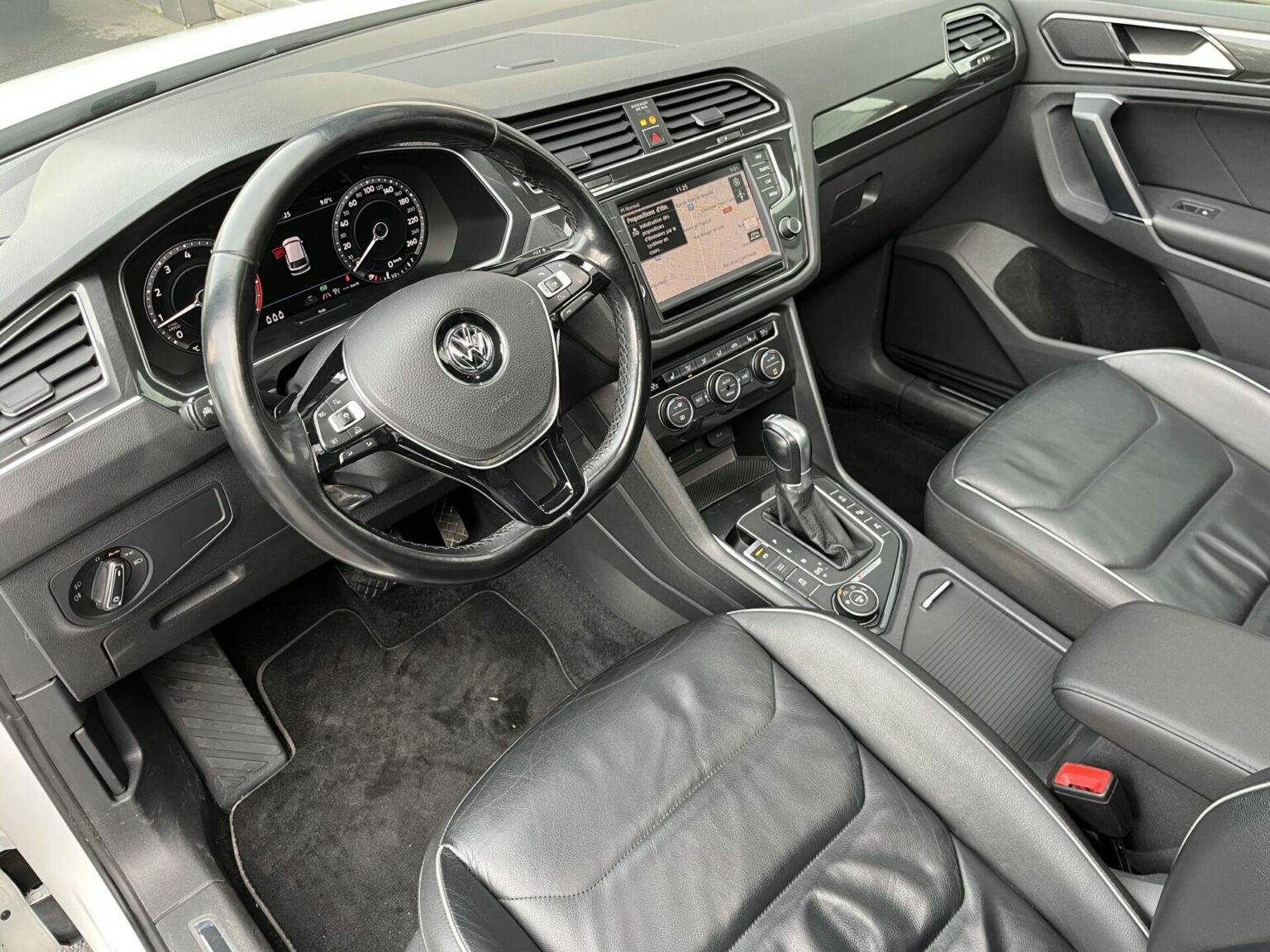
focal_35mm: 26
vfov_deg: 53.1
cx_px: 635
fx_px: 954
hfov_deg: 67.3
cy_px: 476
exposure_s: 1/75
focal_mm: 5.1
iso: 125
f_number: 1.6
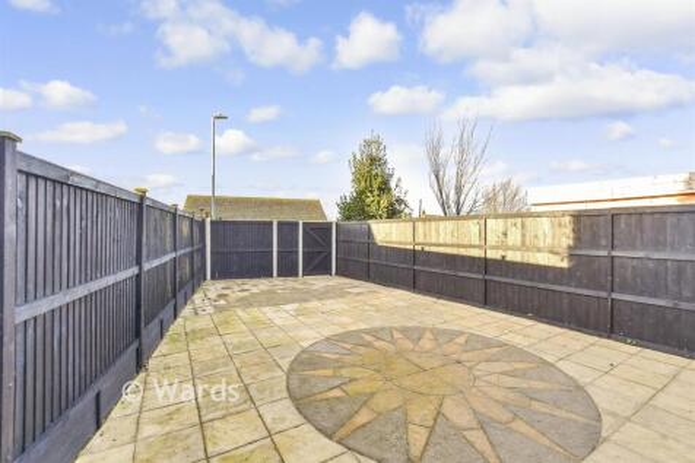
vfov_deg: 77.3
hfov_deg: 100.4
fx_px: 289
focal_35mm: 15
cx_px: 348
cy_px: 232
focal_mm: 10
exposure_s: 1/100
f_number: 8
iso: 200
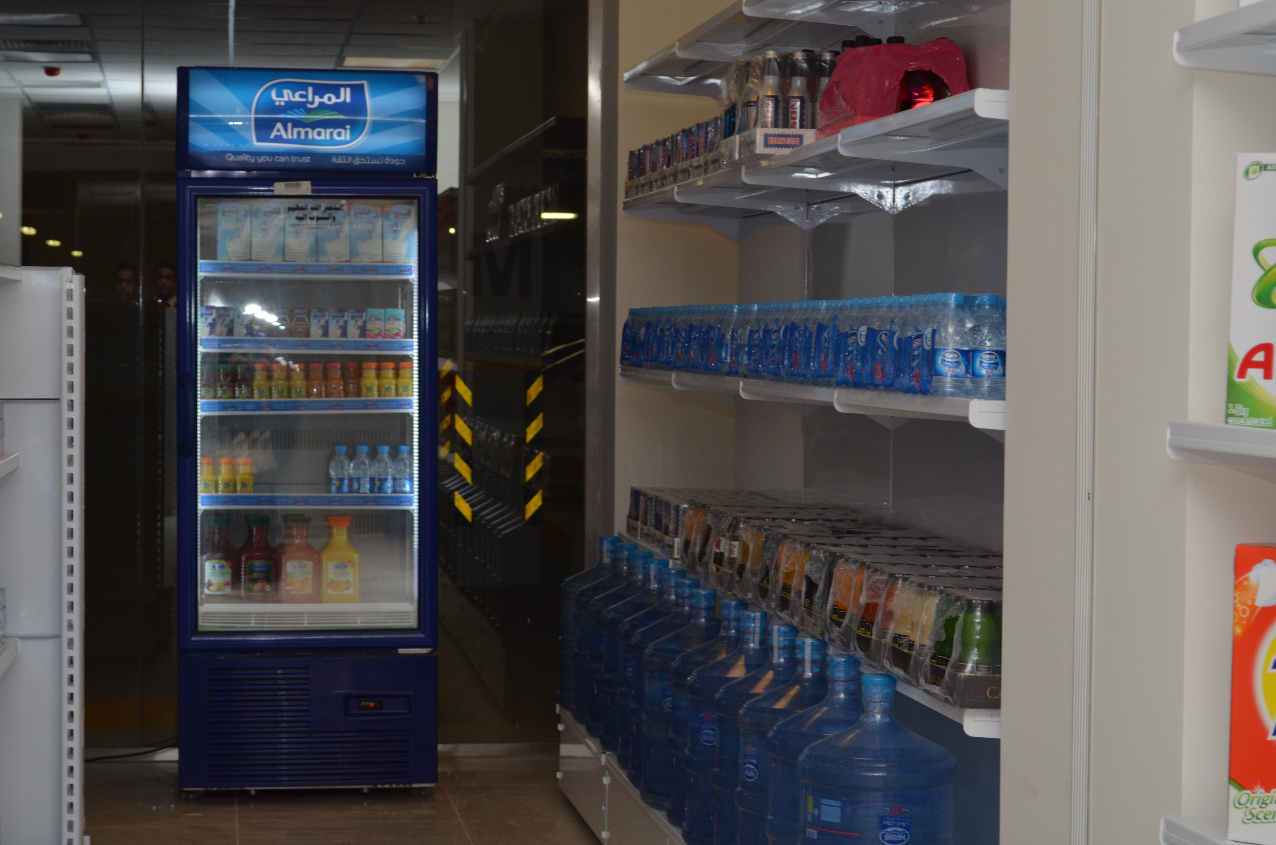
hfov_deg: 24.7
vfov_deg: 16.5
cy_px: 422
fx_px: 2918
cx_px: 638
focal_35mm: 82
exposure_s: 1/125
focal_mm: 55
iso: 400
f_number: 8
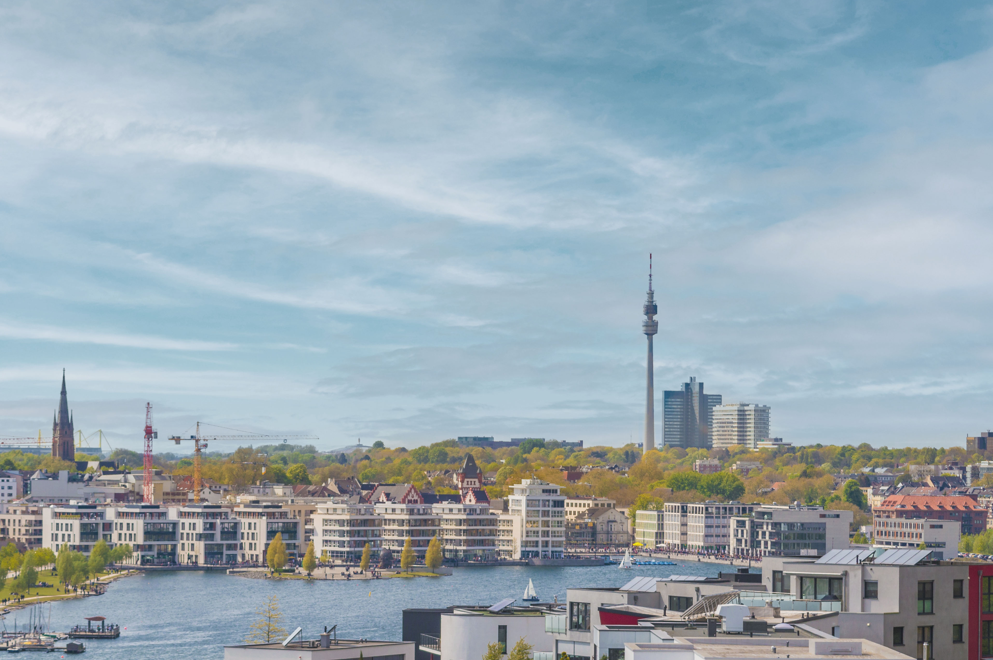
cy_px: 452
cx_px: 374
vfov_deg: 10.5
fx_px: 3577
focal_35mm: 130
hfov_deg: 15.8
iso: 100
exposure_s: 1/400
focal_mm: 55
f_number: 7.1
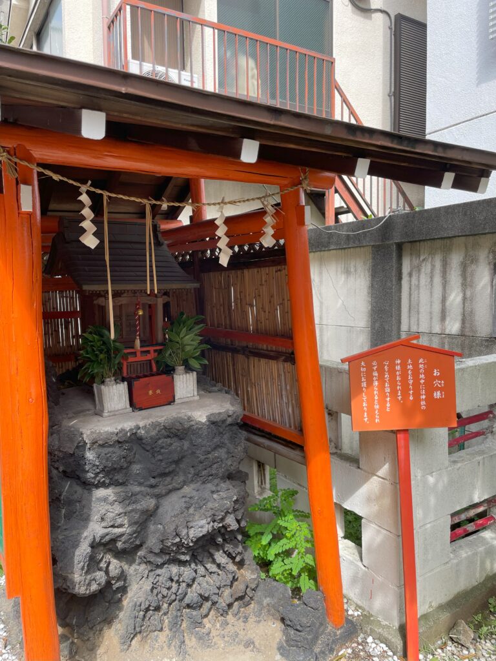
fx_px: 497
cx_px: 248
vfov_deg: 67.3
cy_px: 330
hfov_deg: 53.1
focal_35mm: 26
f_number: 1.6
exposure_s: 1/506
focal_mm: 4.2
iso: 32
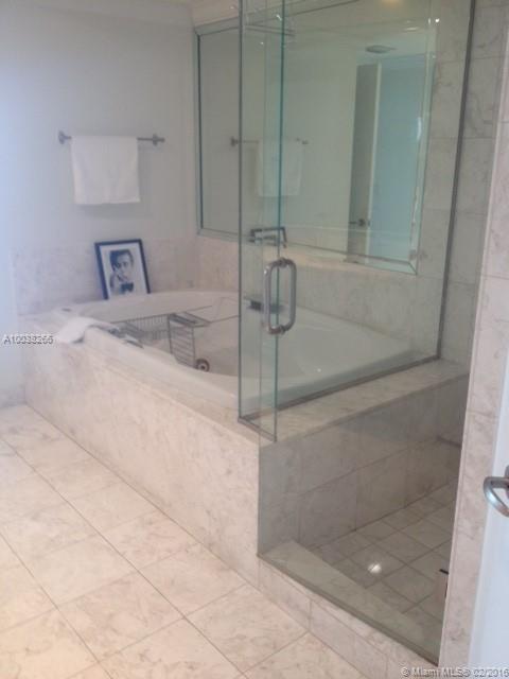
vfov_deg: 52.6
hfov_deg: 40.7
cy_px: 340
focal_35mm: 35
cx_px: 254
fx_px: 686
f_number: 2.4
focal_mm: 4.28
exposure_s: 1/20
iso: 50
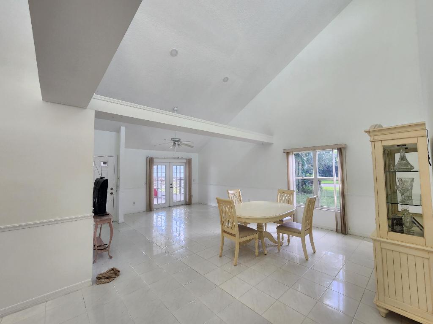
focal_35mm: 13
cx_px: 216
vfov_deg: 89.9
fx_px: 163
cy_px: 162
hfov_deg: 106.2
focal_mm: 2.2
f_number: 2.2
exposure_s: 1/60
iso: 200
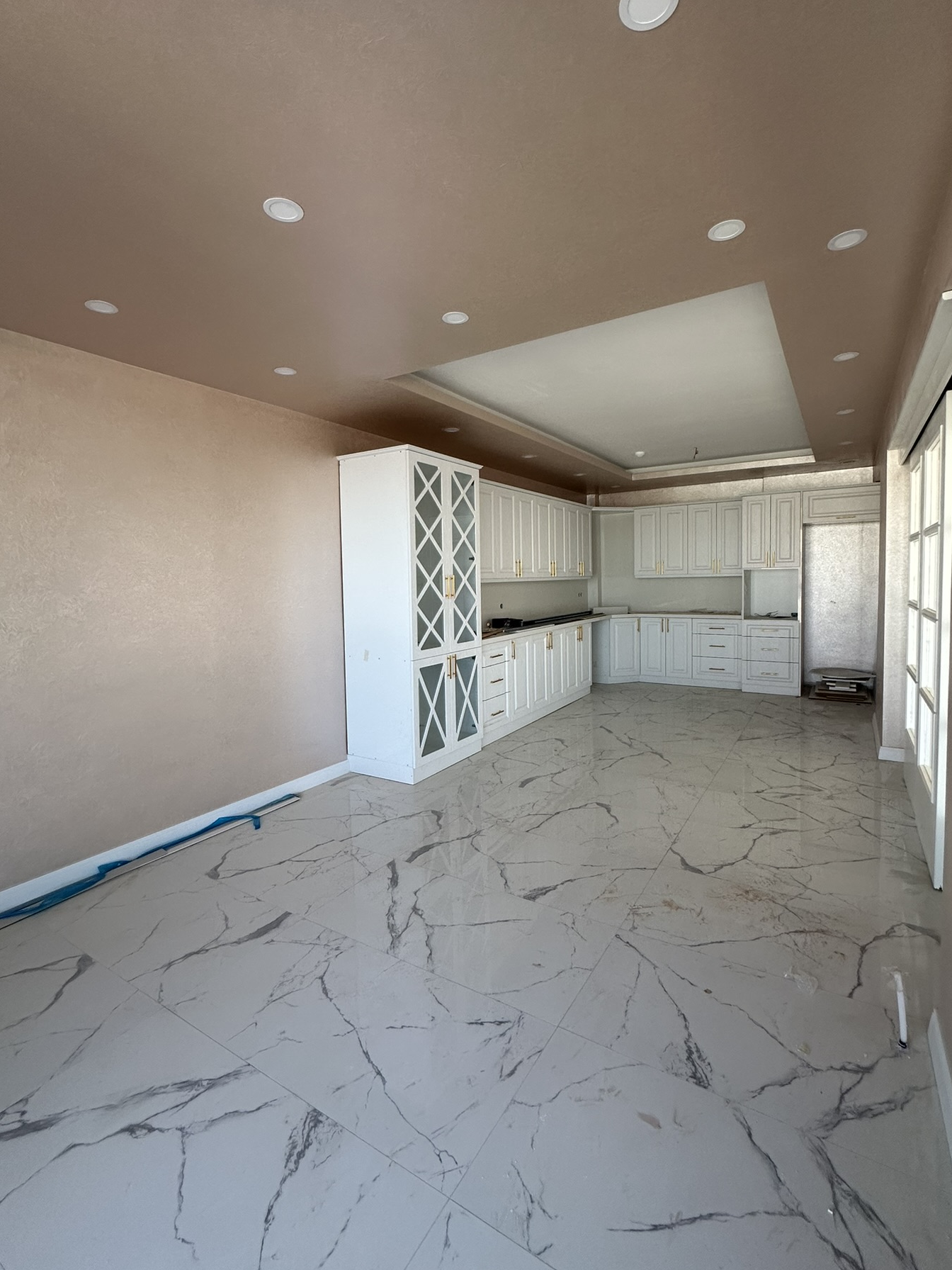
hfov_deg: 78.1
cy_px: 608
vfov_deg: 94.4
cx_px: 486
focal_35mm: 16
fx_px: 587
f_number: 2.2
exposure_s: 1/99
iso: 125
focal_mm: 2.22
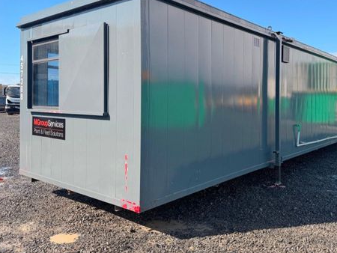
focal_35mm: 32
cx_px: 203
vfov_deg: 44.0
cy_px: 104
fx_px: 312
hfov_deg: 56.3
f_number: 1.78
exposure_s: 1/1653
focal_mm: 6.76
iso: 100
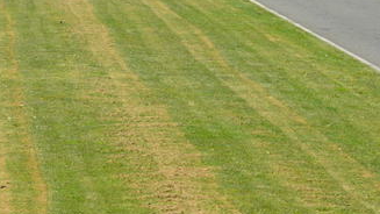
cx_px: -36
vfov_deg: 4.5
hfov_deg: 7.9
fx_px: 2721
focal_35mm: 270
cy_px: -72
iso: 110
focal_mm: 48
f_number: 11
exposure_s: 1/125
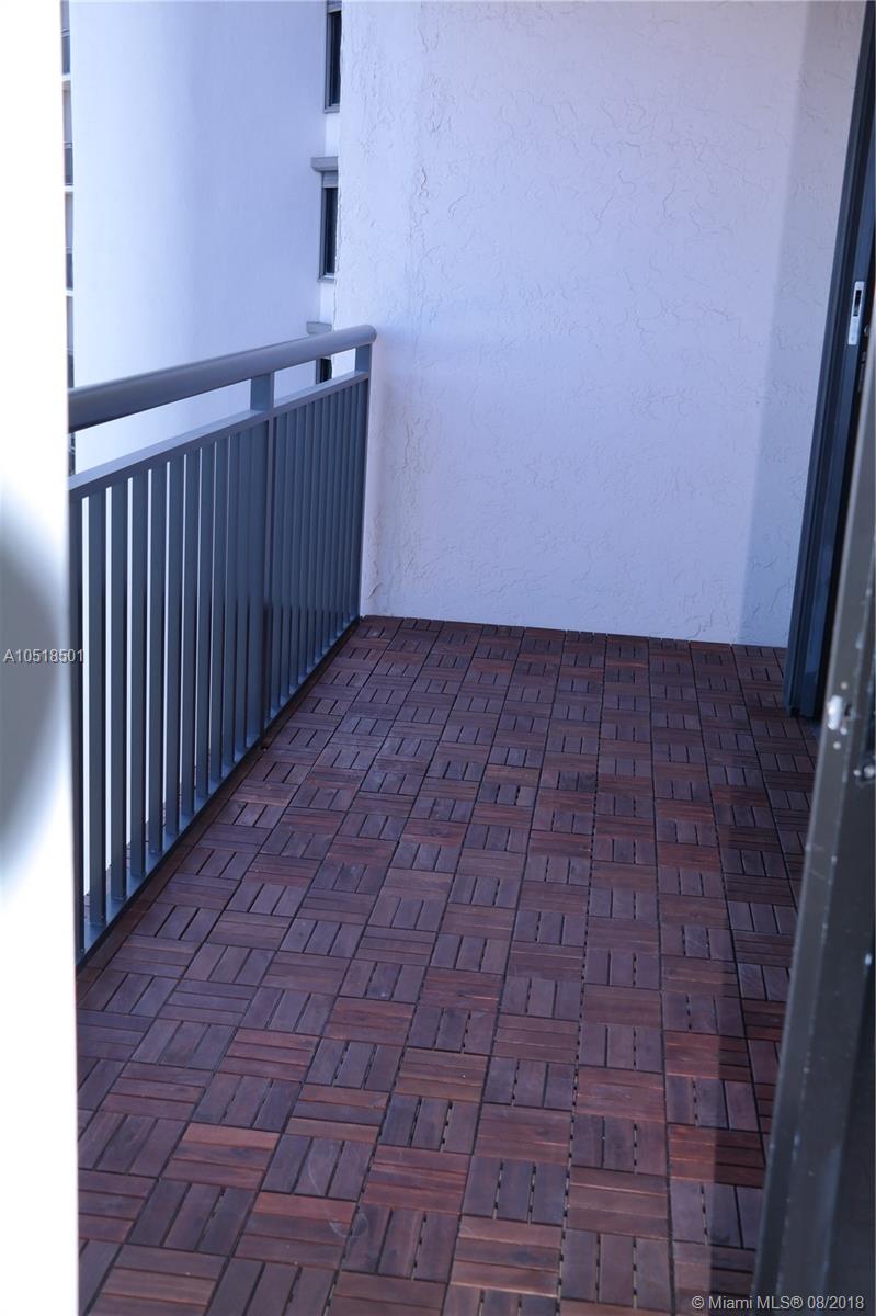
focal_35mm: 38
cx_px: 438
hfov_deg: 35.0
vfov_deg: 50.7
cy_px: 658
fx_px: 1388
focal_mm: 25
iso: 200
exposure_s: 1/60
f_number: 5.6
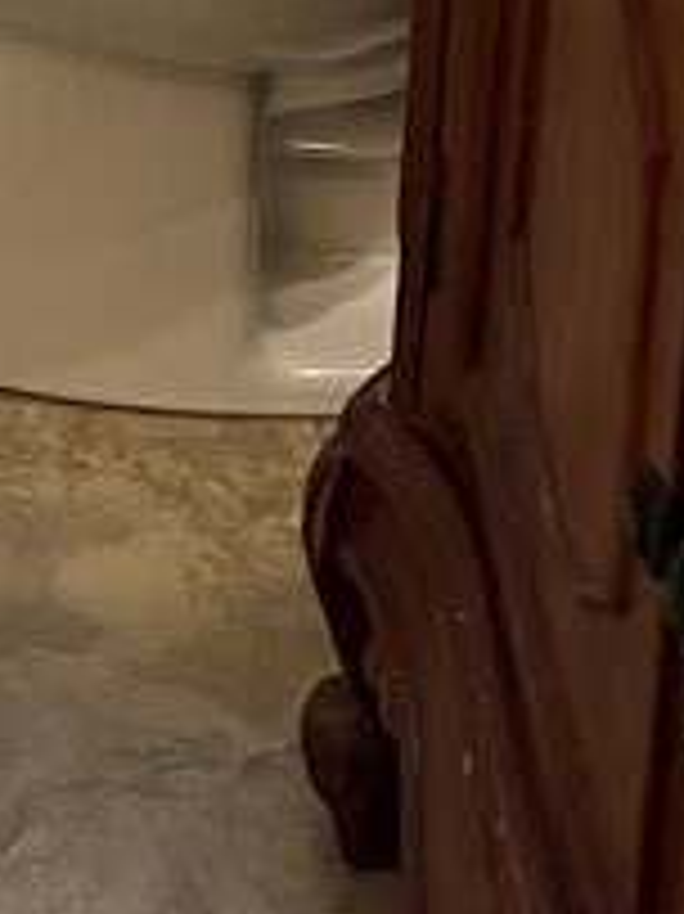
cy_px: -1027
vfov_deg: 12.8
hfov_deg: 11.0
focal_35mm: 131
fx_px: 3455
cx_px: -220
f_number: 1.6
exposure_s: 1/60
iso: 200
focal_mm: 5.1
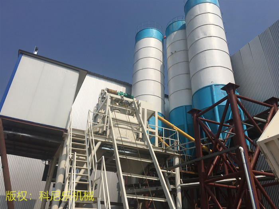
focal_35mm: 29
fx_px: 234
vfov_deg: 48.2
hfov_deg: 61.7
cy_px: 104
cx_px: 140
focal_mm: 4.15
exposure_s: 1/4049
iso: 25
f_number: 2.2
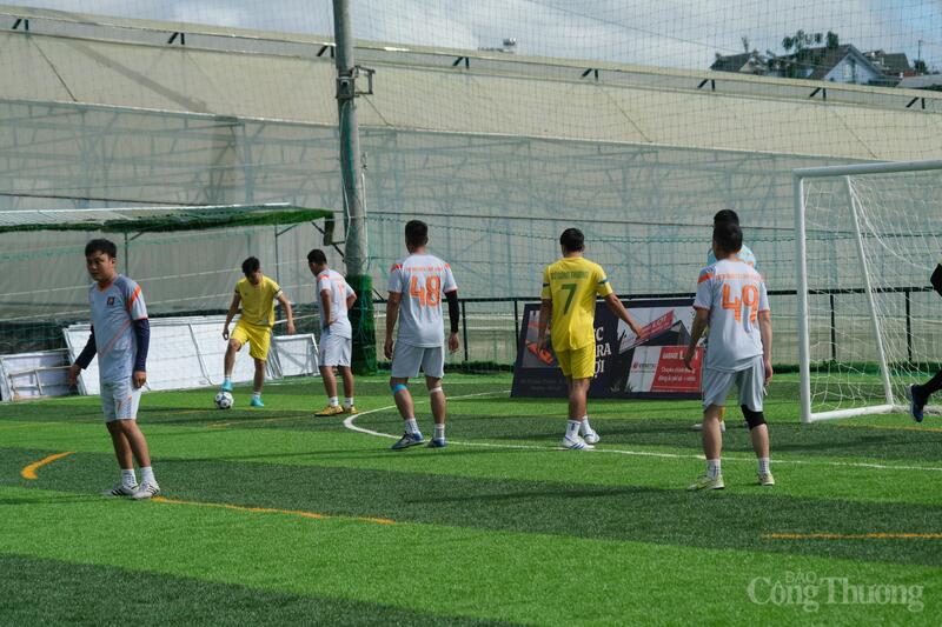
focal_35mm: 91
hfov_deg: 22.4
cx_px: 471
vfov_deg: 15.0
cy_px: 314
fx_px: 2381
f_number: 4.5
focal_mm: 60.8
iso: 320
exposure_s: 1/2500
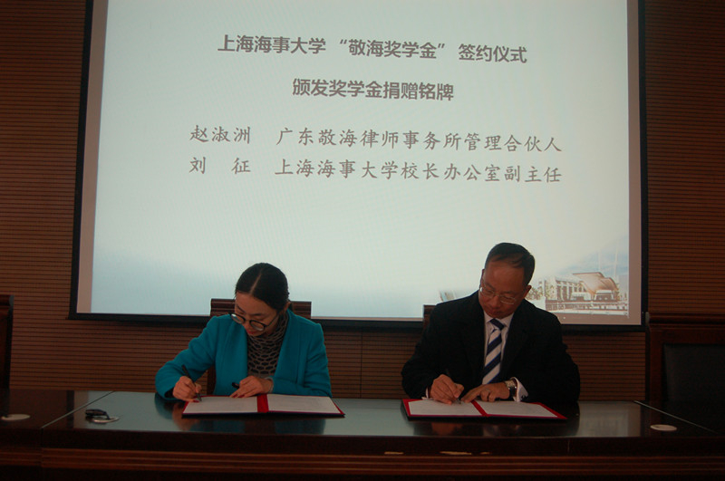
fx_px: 694
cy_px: 240
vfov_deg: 38.3
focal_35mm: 34
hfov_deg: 55.2
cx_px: 362
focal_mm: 23
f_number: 3.8
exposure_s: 1/60
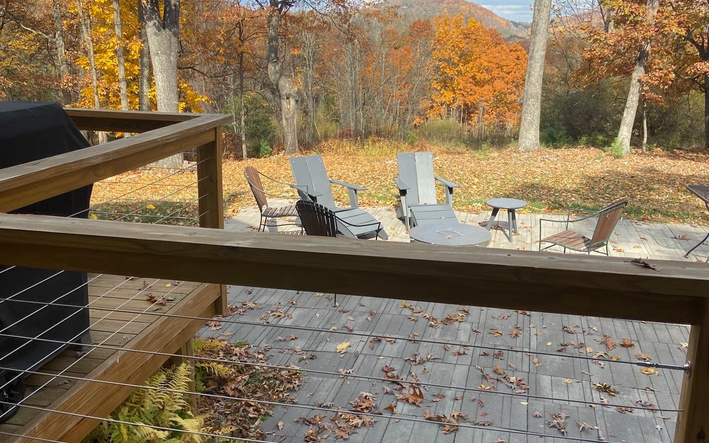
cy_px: 237
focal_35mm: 37
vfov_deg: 34.4
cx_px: 353
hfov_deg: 52.7
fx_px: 715
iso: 32
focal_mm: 4.25
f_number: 1.8
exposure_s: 1/839
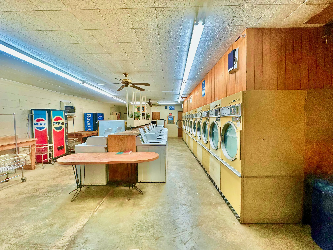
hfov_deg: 102.1
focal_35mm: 14
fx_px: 135
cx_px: 166
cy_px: 125
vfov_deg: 85.7
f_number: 2.2
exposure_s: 1/120
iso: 160
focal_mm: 2.22
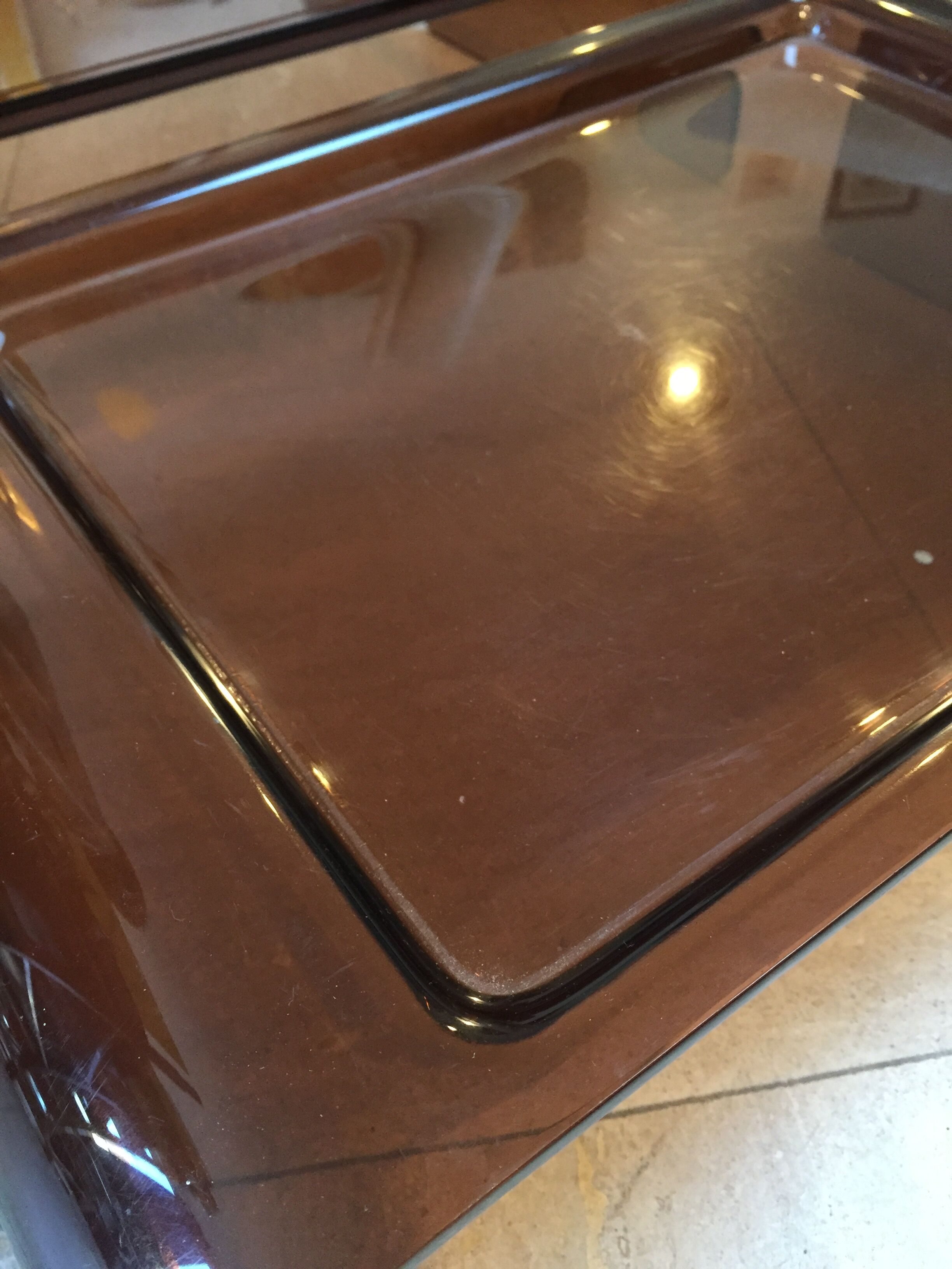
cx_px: 476
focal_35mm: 29
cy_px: 634
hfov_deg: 48.2
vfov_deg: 61.7
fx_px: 1063
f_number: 2.2
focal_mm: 4.15
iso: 320
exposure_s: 1/33
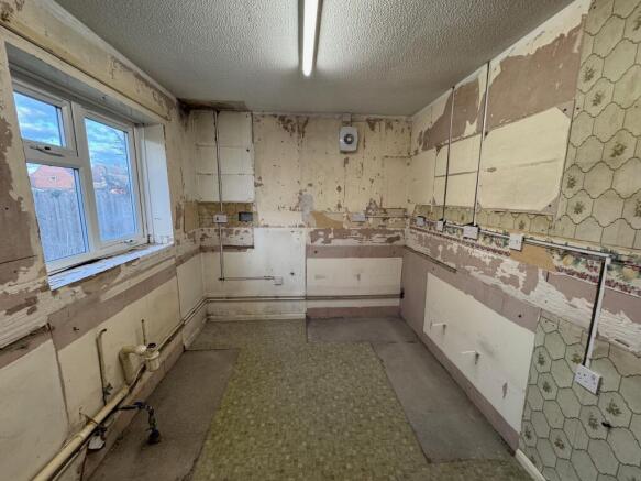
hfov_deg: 102.1
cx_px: 320
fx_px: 259
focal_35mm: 14
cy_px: 240
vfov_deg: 85.7
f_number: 2.2
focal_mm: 2.22
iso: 160
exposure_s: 1/100
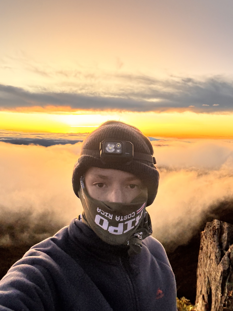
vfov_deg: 60.0
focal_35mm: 30
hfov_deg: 46.8
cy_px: 156
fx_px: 269
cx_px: 116
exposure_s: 1/60
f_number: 1.9
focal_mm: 2.69
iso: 250
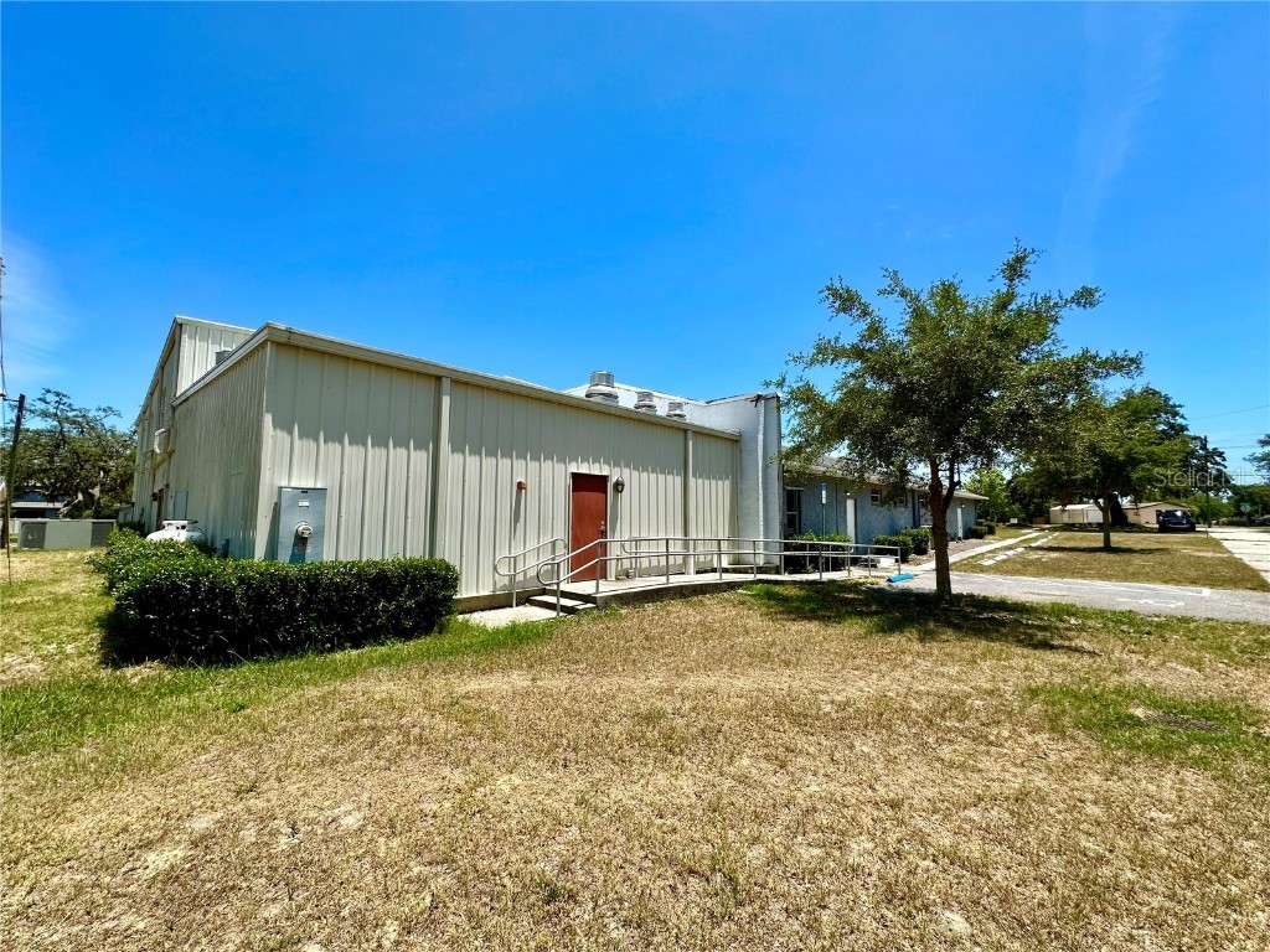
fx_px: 514
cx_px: 635
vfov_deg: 85.7
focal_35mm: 14
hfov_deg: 102.1
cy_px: 476
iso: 50
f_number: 2.2
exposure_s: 1/1916
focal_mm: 2.22
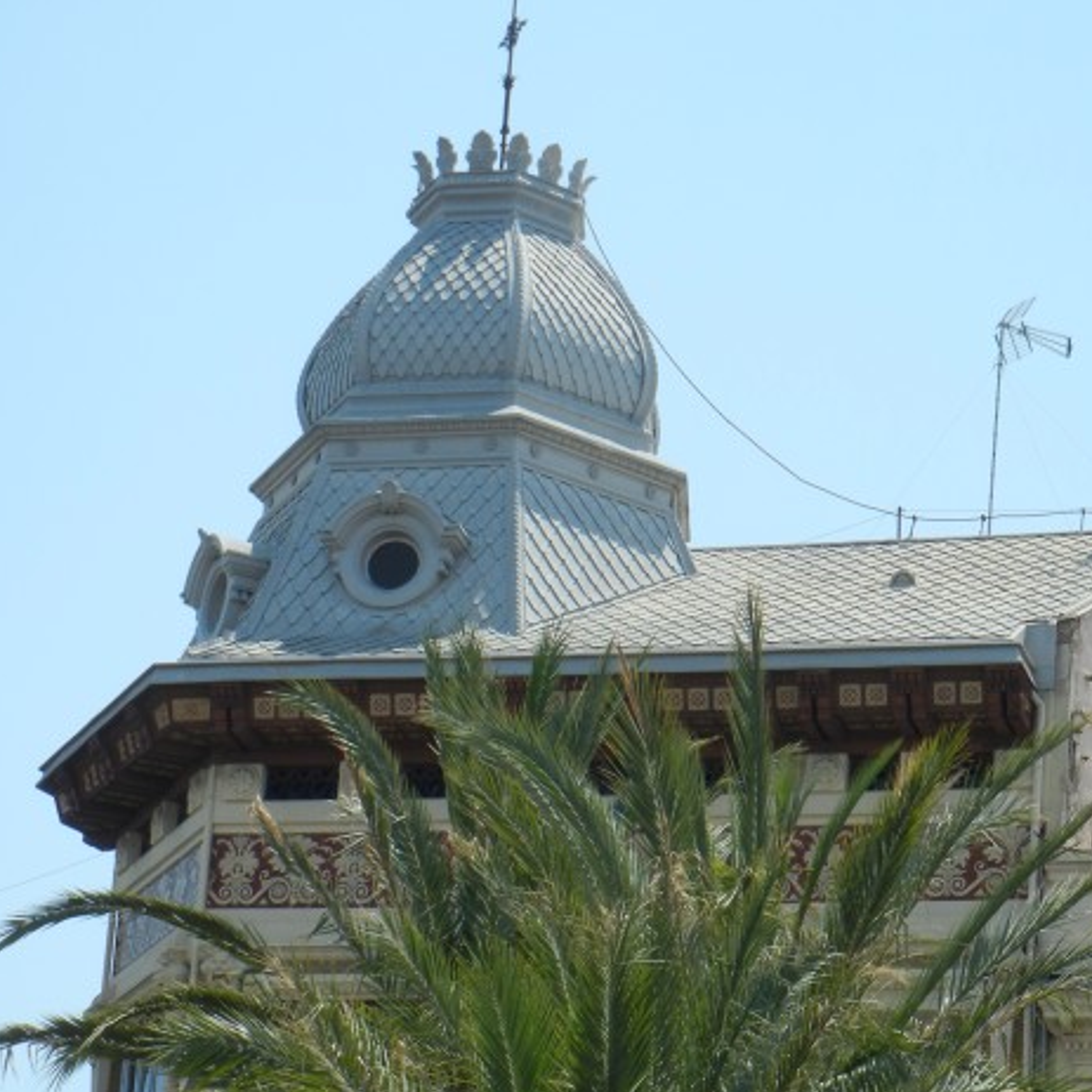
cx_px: 554
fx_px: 6067
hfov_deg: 10.3
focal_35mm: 170
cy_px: 769
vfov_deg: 10.3
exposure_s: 1/780
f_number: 4.6
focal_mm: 20.9
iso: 160
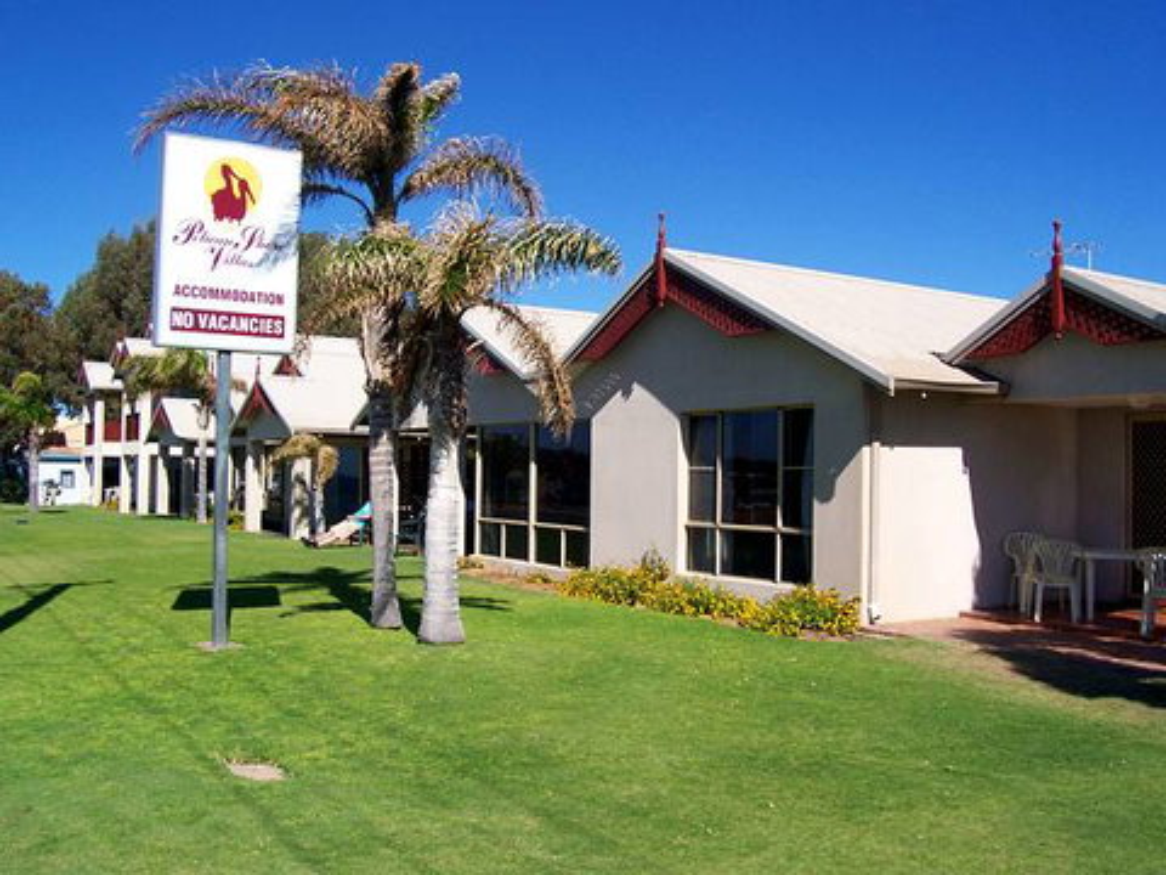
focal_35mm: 34
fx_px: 1145
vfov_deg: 41.8
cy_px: 438
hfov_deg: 54.0
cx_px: 583
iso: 80
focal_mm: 5.6
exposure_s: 1/580
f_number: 5.1
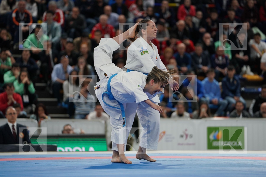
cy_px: 88
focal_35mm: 184
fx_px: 1359
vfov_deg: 7.5
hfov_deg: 11.2
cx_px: 133
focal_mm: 184
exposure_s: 1/500
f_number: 2.8
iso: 800
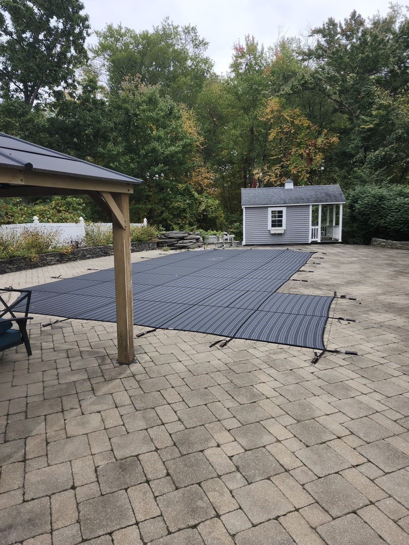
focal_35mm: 23
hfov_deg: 58.9
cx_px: 204
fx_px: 362
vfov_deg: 73.9
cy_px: 272
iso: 25
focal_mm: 5.54
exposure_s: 1/511
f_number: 1.8
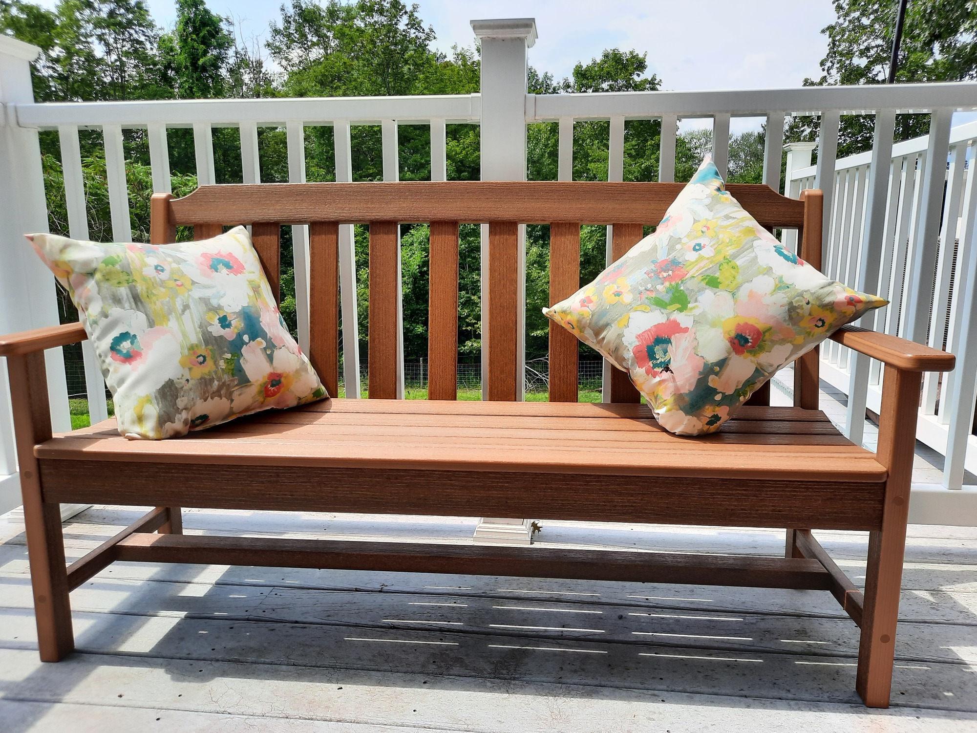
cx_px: 488
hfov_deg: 69.4
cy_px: 366
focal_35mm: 25
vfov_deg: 54.9
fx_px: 706
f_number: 2
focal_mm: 4.6
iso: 32
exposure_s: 1/749
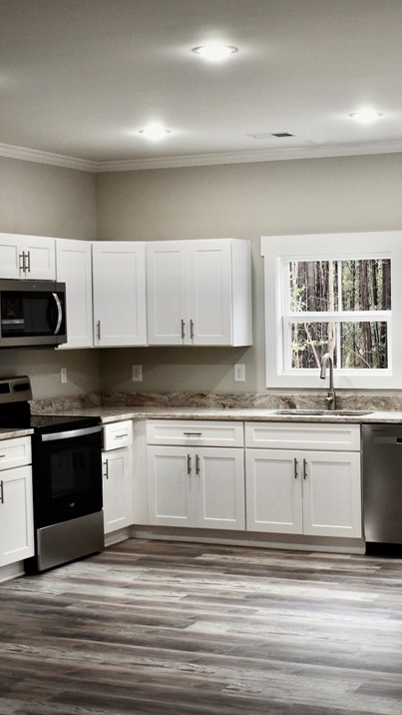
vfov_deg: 33.8
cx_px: 284
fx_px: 1174
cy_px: 356
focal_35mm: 62
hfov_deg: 19.3
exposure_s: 1/250
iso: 500
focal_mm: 26
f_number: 4
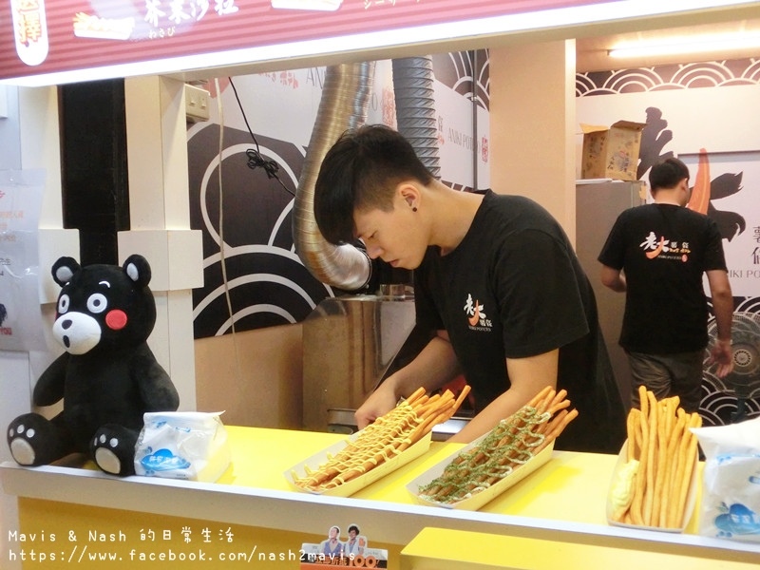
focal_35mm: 38
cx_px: 380
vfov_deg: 37.7
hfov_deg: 49.0
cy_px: 285
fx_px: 834
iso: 800
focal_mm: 6.67
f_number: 3.9
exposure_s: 1/80
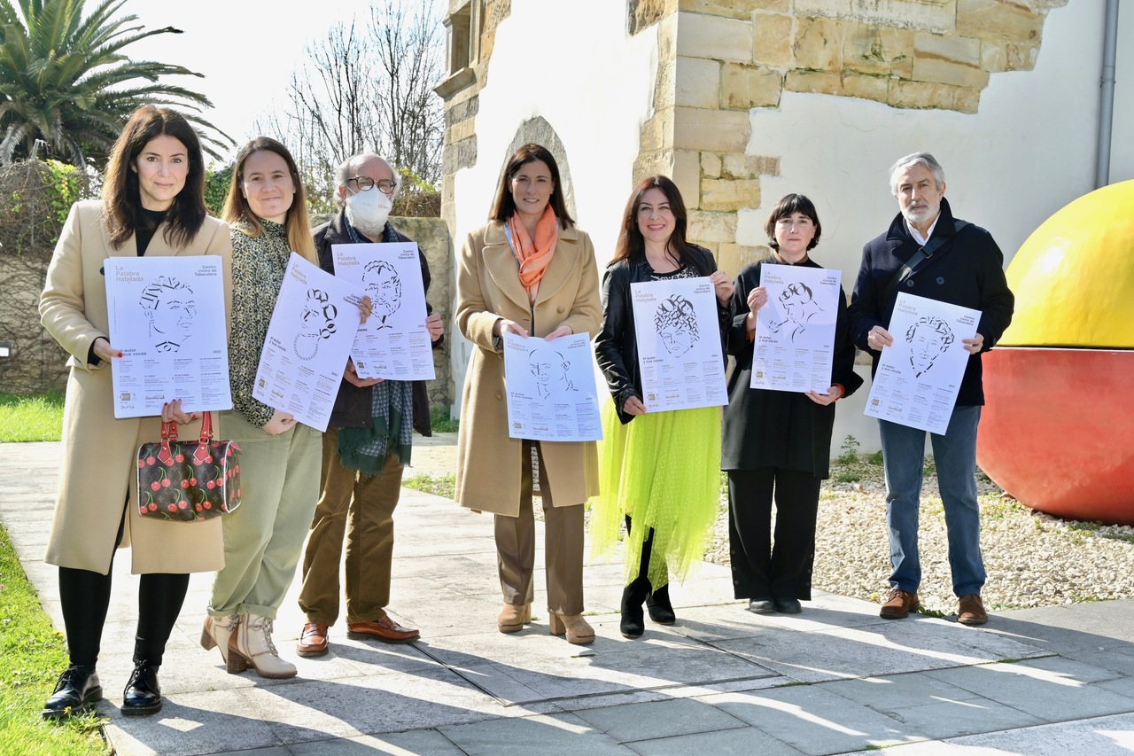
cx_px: 567
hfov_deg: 46.4
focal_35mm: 42
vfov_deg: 31.9
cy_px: 378
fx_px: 1323
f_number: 8
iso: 100
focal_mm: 42
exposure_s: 1/200
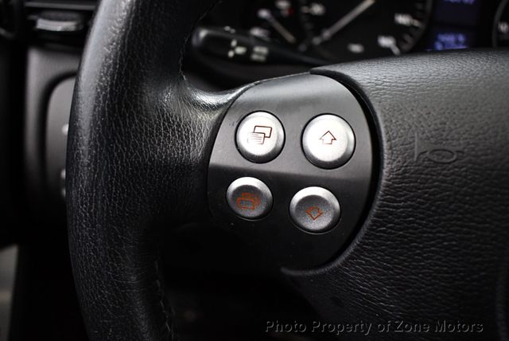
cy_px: 170
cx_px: 254
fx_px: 509
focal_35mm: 36
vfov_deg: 36.9
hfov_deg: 53.1
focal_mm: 18
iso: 3200
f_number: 3.5
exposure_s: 1/100
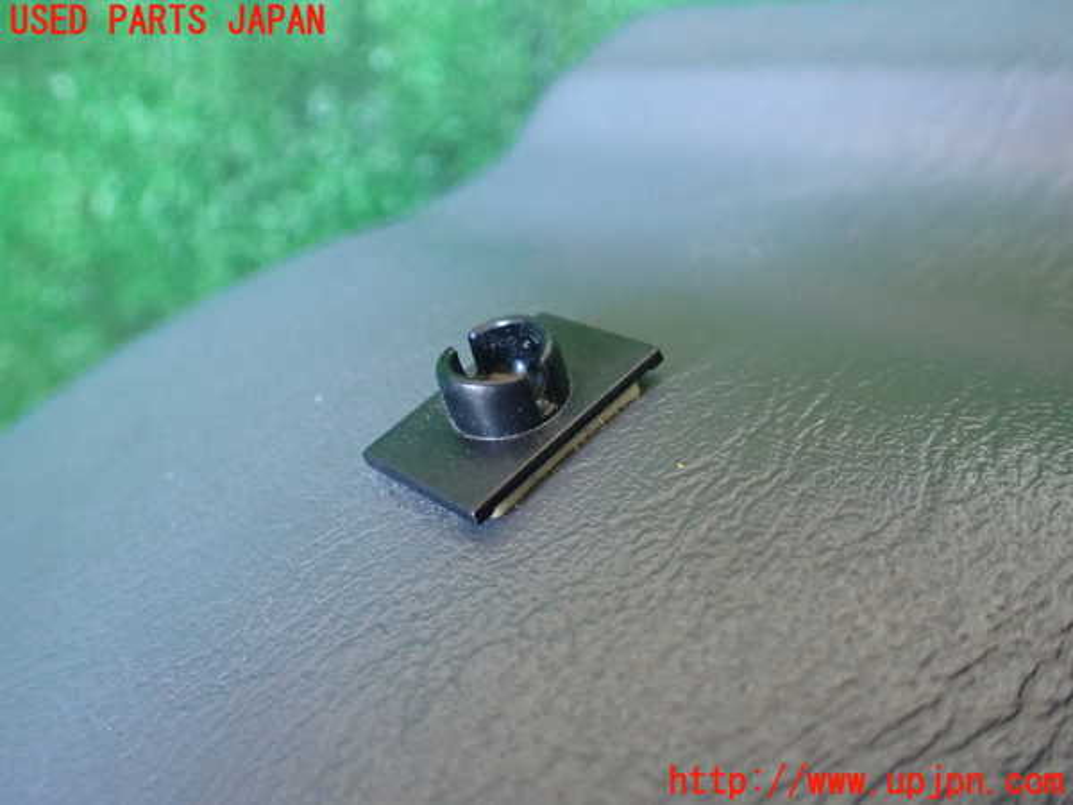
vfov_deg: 46.8
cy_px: 402
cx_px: 536
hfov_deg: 60.0
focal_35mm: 30
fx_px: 930
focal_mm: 5.4
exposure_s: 1/50
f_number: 2.3
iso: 800
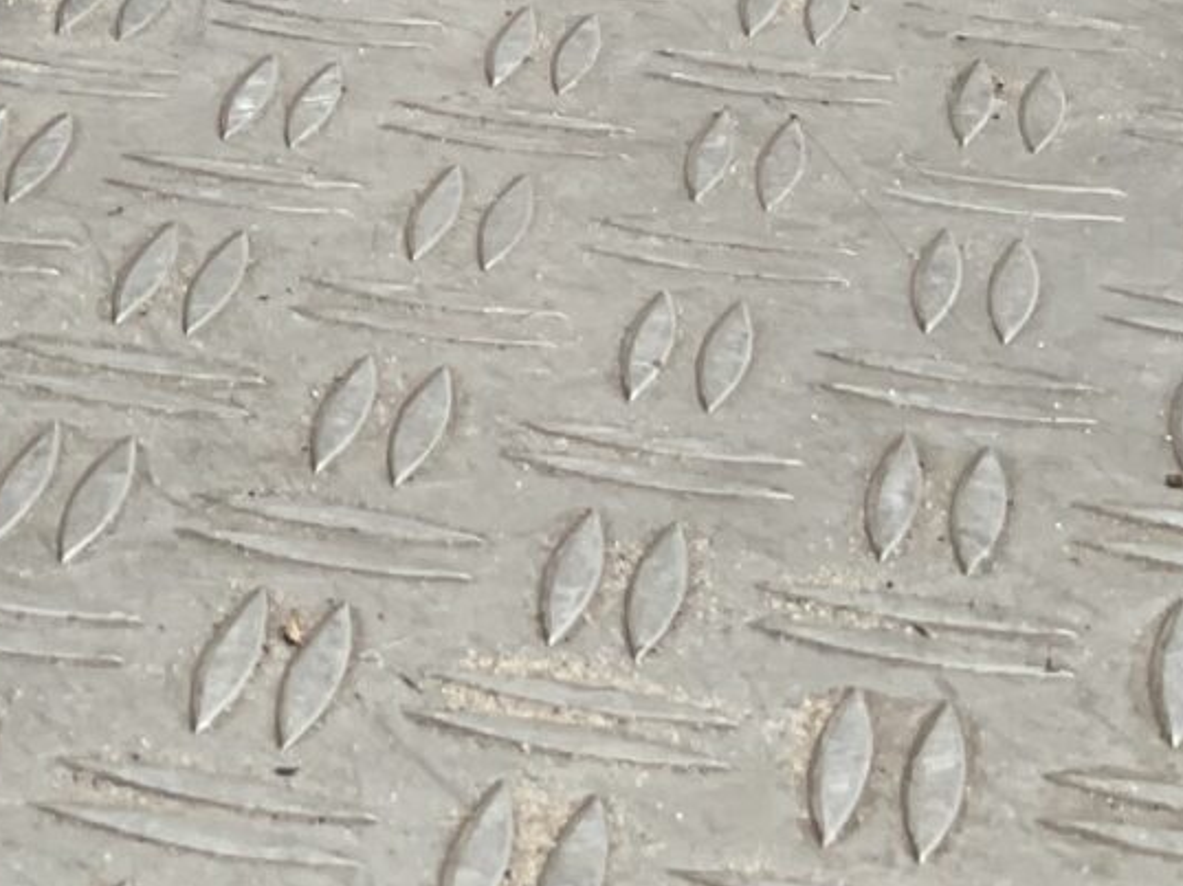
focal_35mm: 138
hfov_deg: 13.6
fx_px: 4714
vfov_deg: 10.0
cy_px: -866
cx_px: -526
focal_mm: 3
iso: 16
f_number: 1.8
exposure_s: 1/150
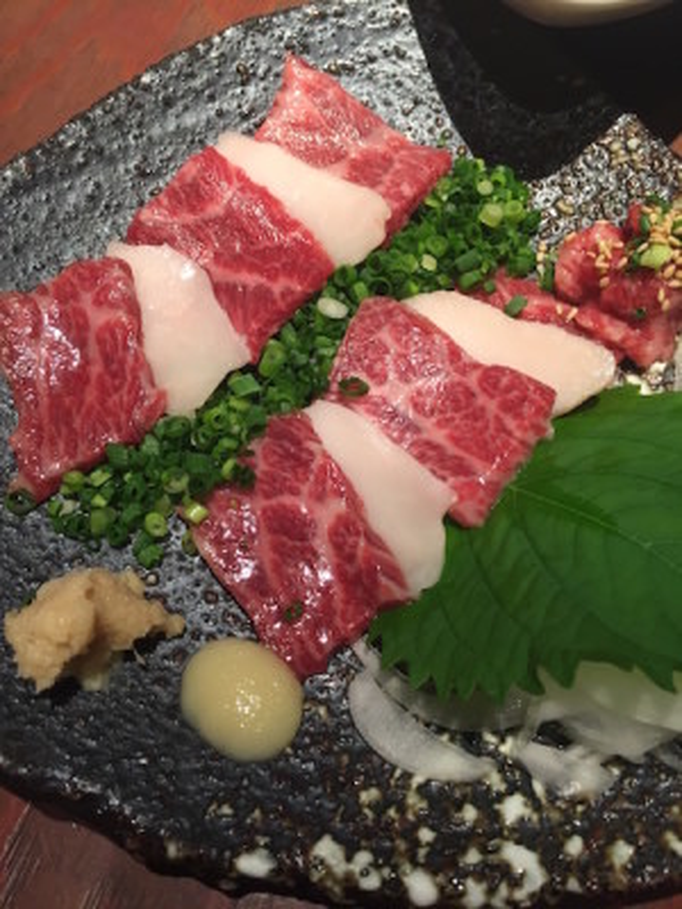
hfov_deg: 48.2
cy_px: 454
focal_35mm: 29
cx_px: 341
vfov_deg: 61.7
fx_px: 762
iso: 64
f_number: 2.2
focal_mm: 4.15
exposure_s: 1/30
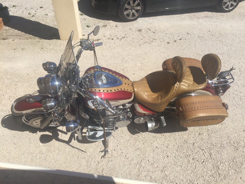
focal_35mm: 29
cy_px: 92
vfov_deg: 48.2
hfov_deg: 61.7
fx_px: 205
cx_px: 122
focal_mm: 4.15
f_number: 2.2
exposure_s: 1/4405
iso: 32
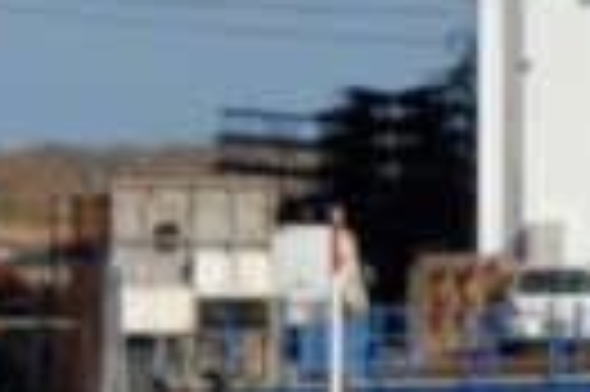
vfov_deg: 0.7
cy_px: 1027
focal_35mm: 1835
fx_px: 30036
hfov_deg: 1.1
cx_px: -1072
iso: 200
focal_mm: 200
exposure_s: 1/1250
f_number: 6.3
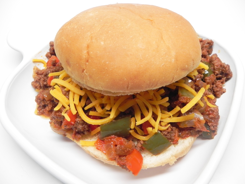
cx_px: 121
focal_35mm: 27
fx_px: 191
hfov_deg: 65.3
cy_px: 94
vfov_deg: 51.4
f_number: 2.8
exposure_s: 1/30
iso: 160
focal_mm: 4.6
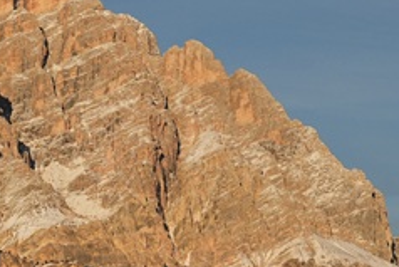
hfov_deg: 7.5
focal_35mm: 269
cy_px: 484
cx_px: -268
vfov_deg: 5.0
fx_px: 2983
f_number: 4.5
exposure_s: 1/1250
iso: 125
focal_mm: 50
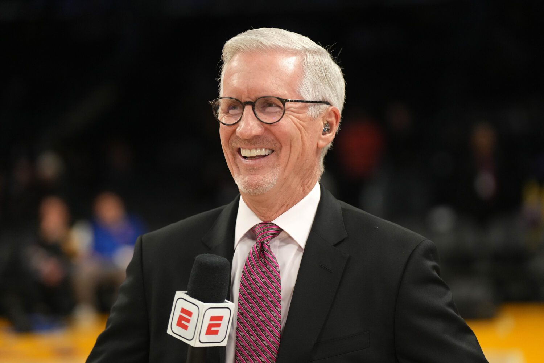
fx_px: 1889
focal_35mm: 125
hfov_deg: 16.4
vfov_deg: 11.0
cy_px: 182
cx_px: 272
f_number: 2.8
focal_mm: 125
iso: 3200
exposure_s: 1/1600
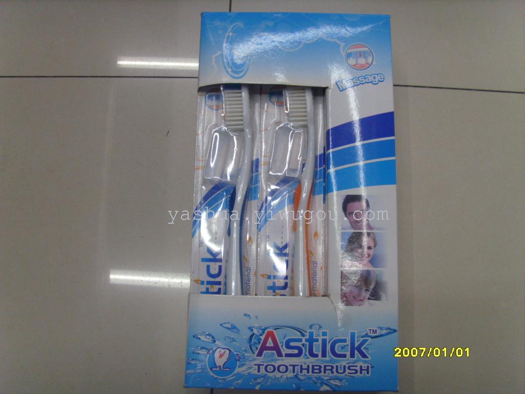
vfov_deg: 39.7
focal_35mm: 36
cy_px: 197
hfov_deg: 51.4
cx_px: 262
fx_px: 546
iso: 200
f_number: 3.5
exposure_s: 1/45
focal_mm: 6
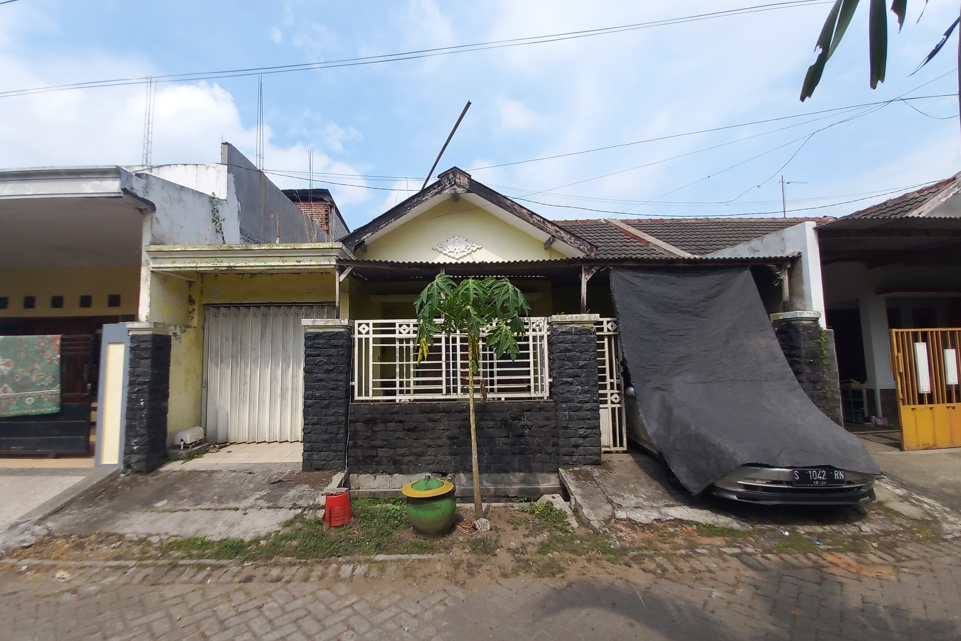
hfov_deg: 104.2
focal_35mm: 14
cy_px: 320
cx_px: 464
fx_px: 374
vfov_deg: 81.2
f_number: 2.2
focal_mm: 1.42
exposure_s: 1/1062
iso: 40
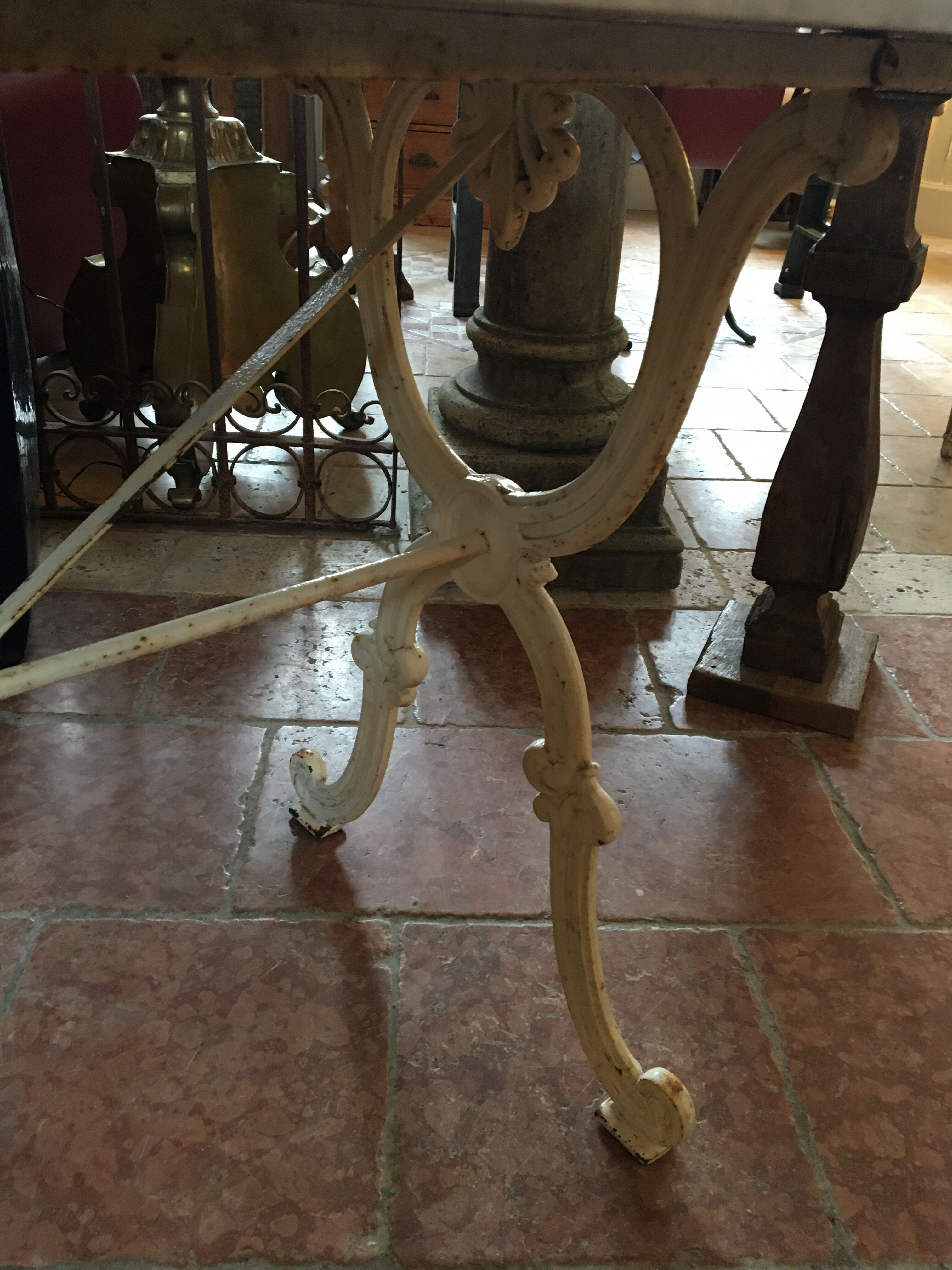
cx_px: 476
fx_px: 1063
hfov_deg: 48.2
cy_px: 635
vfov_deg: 61.7
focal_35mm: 29
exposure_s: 1/33
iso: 200
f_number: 2.2
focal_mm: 4.15
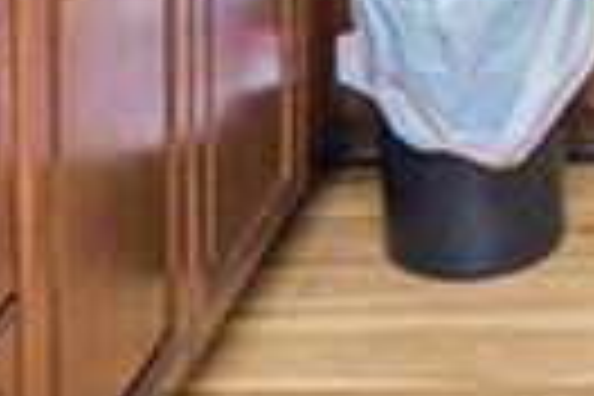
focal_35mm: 124
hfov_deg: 15.7
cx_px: 765
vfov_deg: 9.3
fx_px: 2046
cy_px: -698
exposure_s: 1/30
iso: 50
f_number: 4
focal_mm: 16
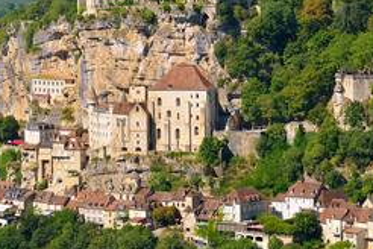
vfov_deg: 7.2
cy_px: 87
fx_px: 1968
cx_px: 130
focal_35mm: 190
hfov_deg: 10.8
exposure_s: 1/640
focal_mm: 120
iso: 200
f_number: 8
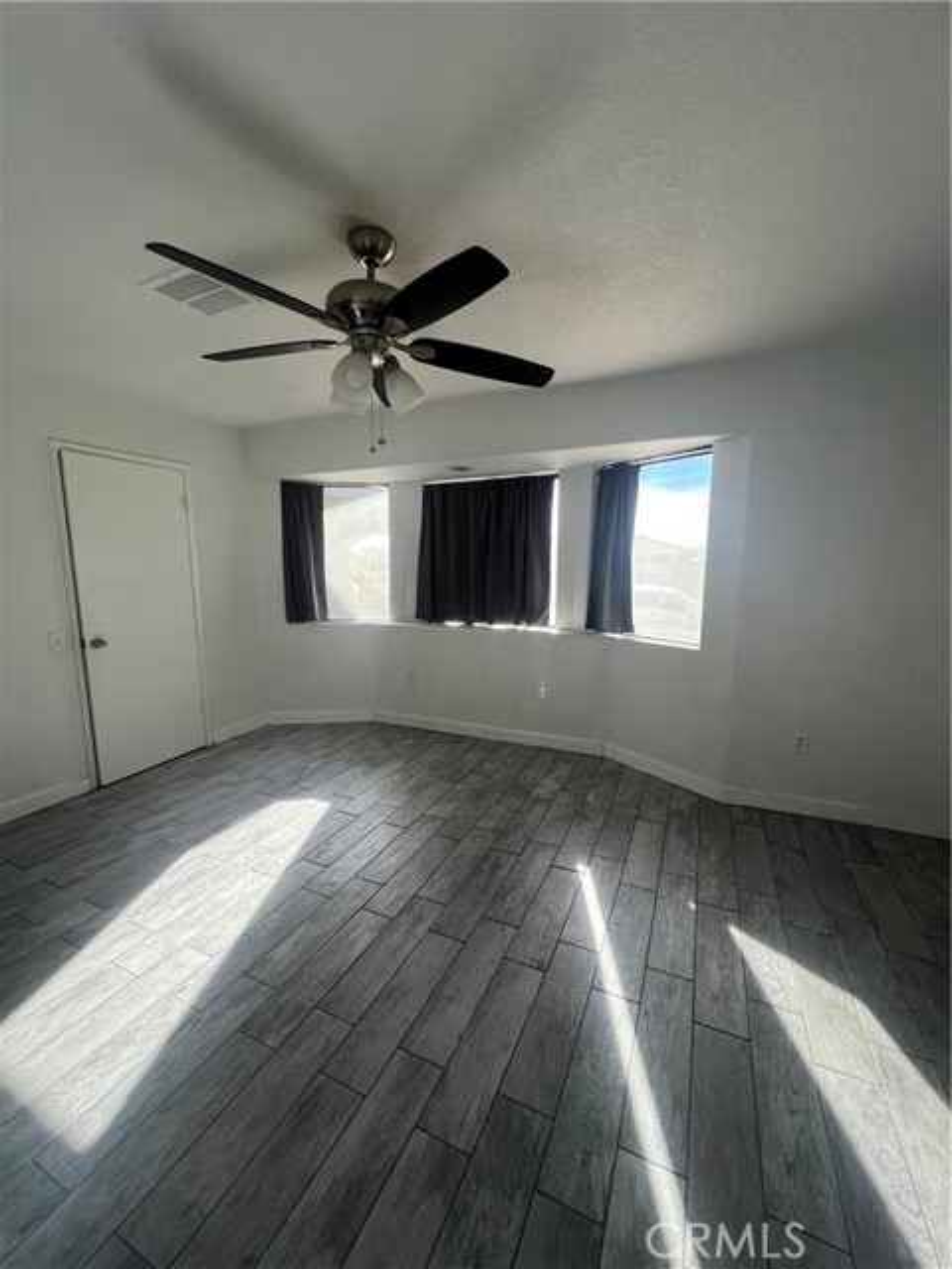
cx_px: 476
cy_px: 634
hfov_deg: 89.9
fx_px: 477
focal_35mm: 13
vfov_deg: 106.2
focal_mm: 1.57
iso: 250
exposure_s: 1/63
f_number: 1.8
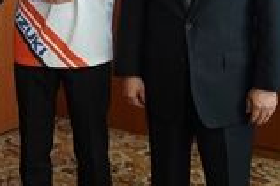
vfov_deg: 14.5
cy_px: -44
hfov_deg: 20.7
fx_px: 707
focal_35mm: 91
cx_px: -66
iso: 2000
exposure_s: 1/125
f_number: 7.1
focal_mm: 32
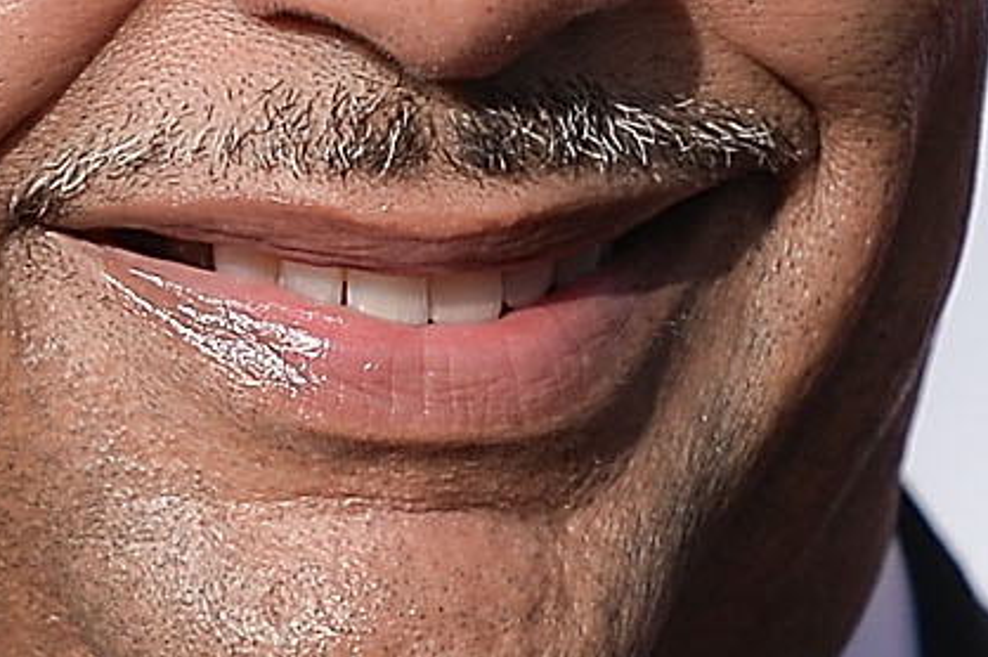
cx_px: 340
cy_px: 618
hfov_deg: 1.6
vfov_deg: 1.0
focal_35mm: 1329
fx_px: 36444
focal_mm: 185
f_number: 2.8
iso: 160
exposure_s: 1/8000
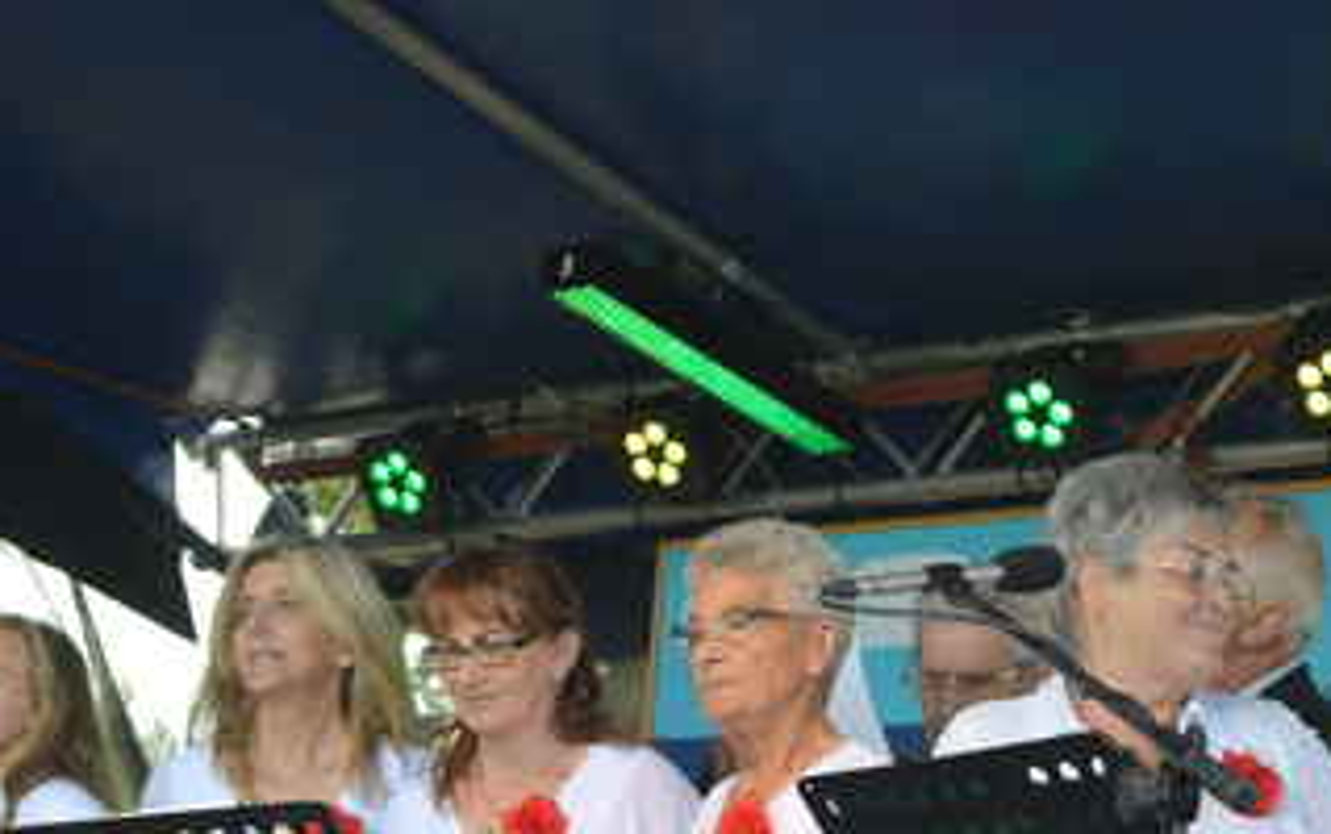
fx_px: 4212
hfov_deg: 18.0
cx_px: 651
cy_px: 640
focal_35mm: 116
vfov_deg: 11.3
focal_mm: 40
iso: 250
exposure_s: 1/125
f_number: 5.6
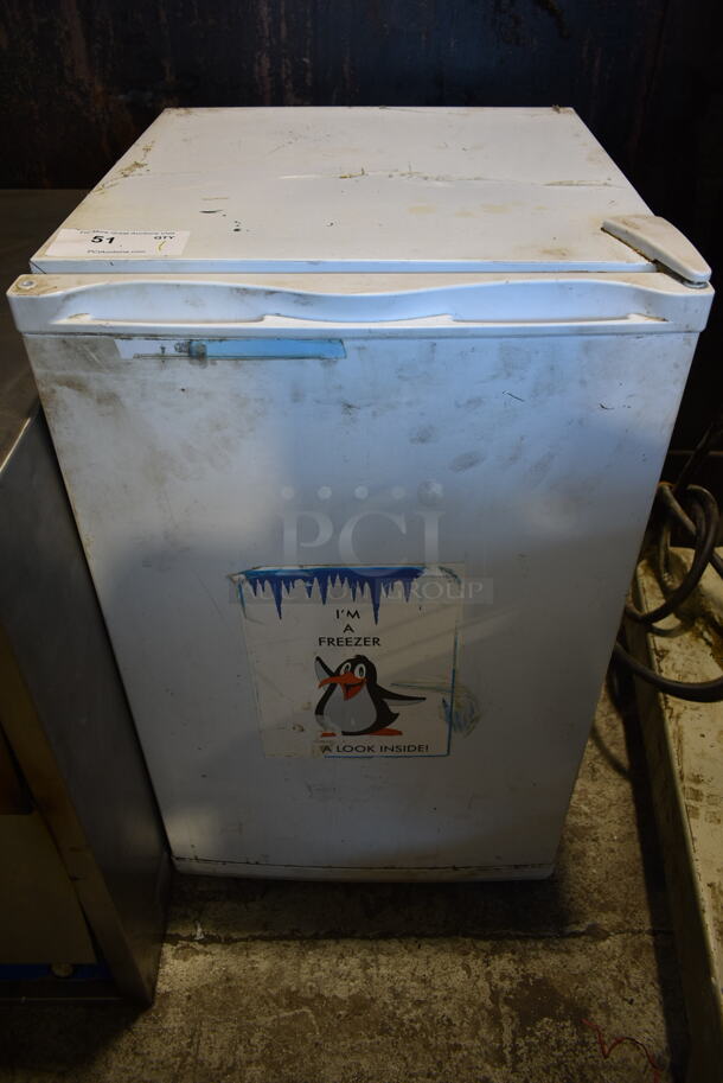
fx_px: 812
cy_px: 542
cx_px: 362
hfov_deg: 48.0
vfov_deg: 67.3
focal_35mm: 27
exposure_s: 1/30
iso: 220
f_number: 3.5
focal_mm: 18
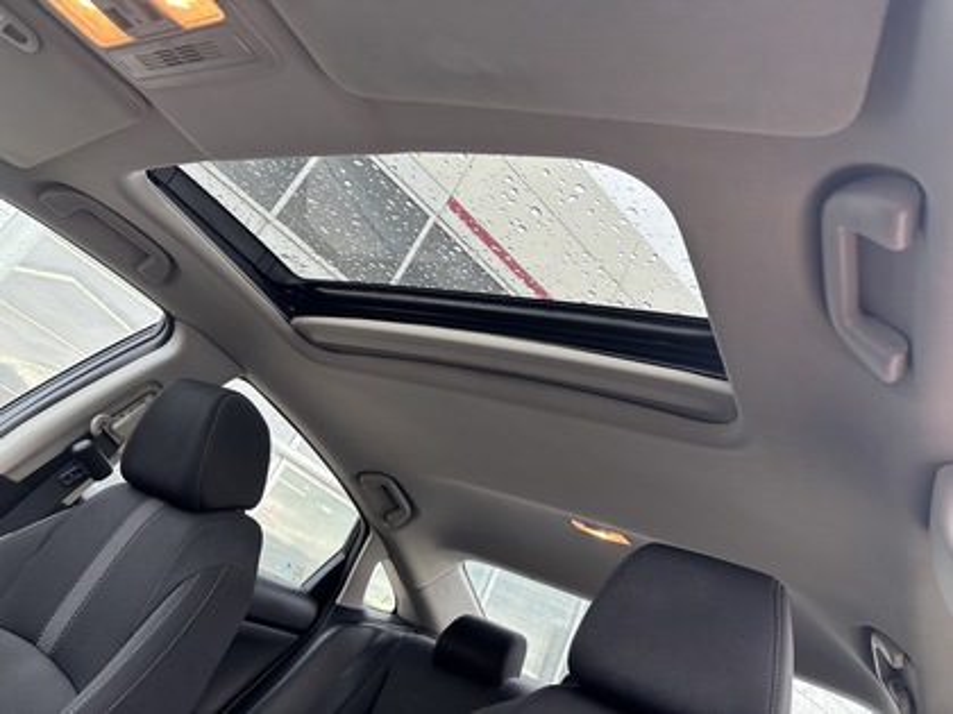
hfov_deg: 67.3
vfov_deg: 53.1
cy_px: 357
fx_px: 716
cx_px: 476
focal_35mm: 26
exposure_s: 1/121
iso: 100
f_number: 1.6
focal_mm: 5.96
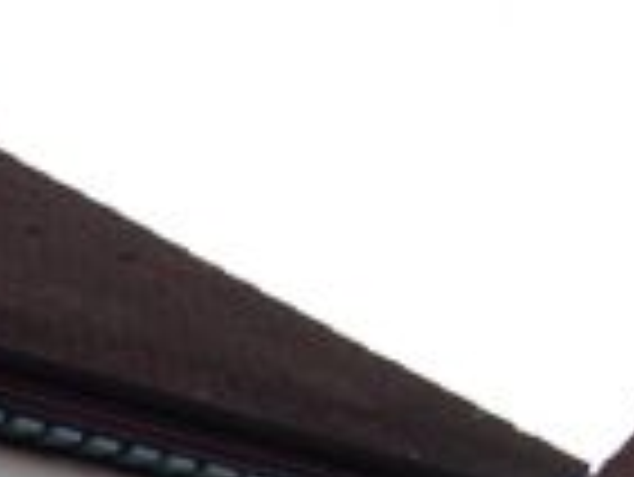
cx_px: -351
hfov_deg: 9.6
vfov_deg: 6.9
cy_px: 1269
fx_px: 3648
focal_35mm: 199
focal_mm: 5.8
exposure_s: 1/80
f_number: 2.6
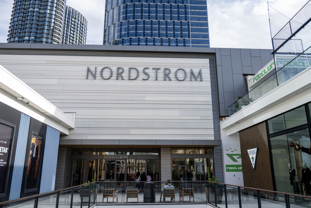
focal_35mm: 28
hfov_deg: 65.5
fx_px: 242
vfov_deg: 46.4
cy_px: 104
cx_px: 156
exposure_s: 1/160
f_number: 8
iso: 160
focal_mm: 28
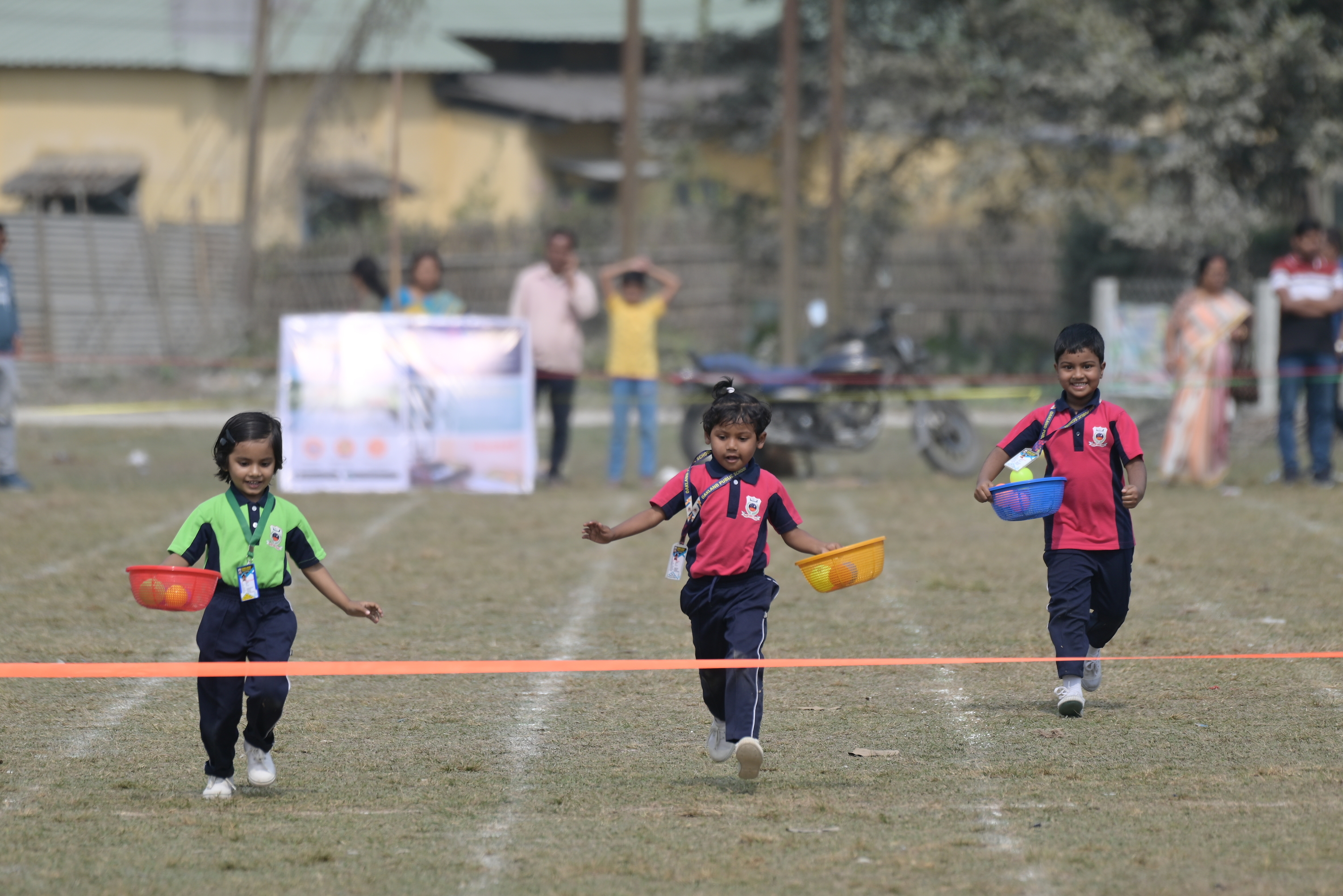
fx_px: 13808
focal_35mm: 370
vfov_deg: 3.7
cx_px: 672
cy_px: 448
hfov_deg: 5.6
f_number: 5.6
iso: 100
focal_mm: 370
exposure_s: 1/800
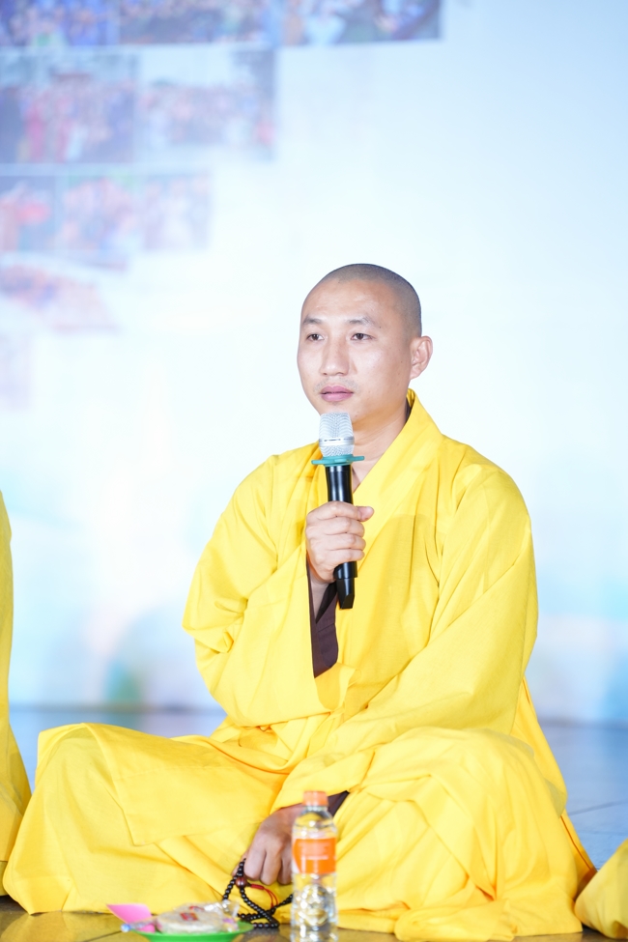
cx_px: 314
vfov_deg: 13.7
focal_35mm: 150
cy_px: 471
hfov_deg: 9.1
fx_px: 3925
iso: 1000
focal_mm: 150
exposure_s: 1/160
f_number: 2.8
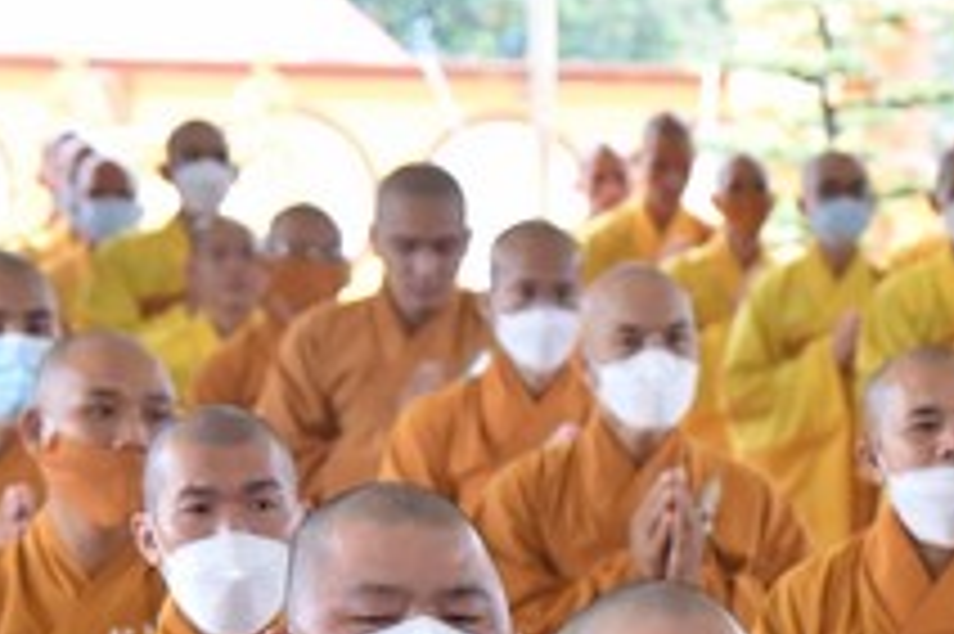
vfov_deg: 5.4
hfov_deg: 8.1
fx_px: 6673
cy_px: 652
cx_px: 1120
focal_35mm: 252
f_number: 4.5
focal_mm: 82
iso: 1250
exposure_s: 1/160
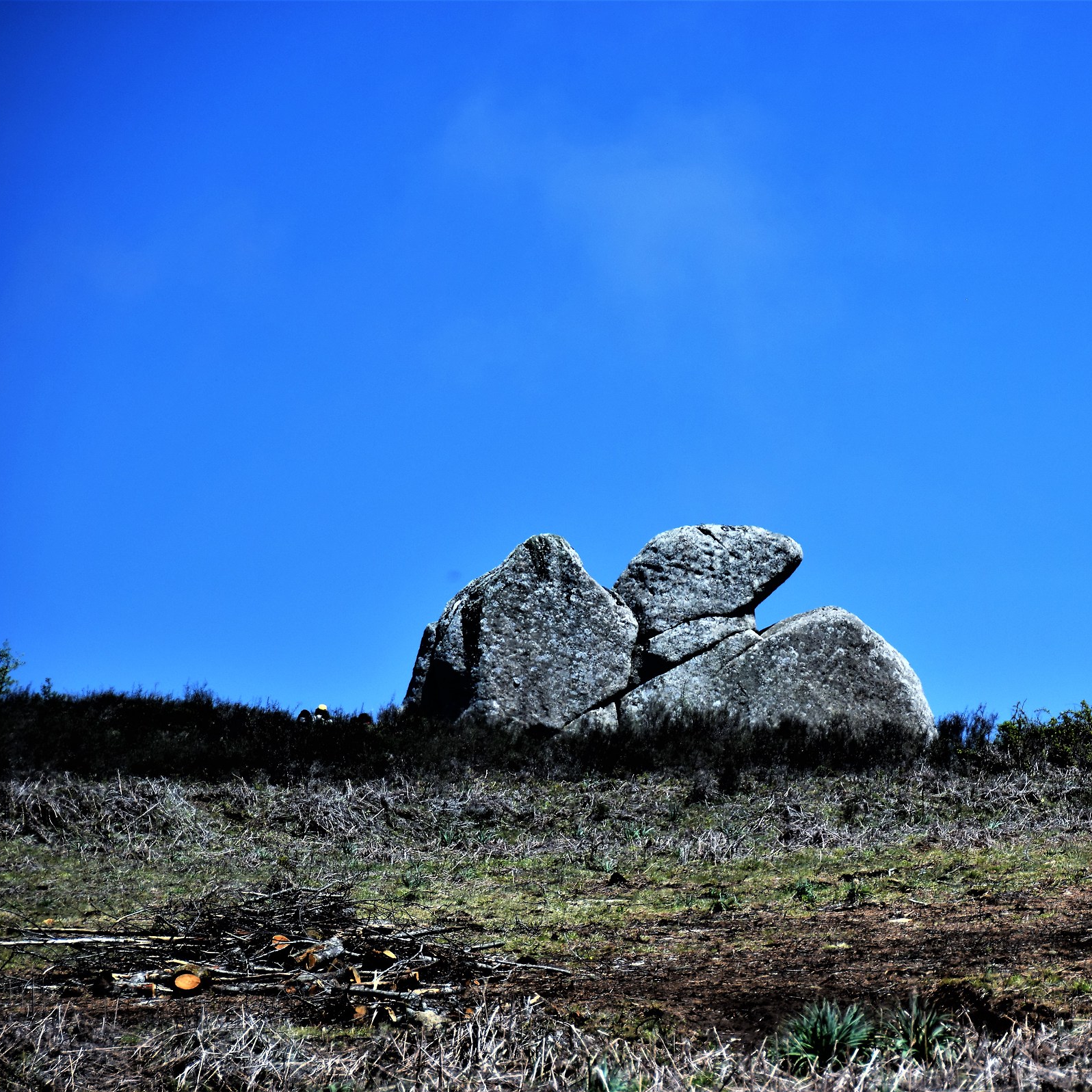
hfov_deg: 6.8
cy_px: 546
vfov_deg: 6.8
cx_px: 767
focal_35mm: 259
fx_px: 9231
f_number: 5.6
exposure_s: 1/500
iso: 220
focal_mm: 135
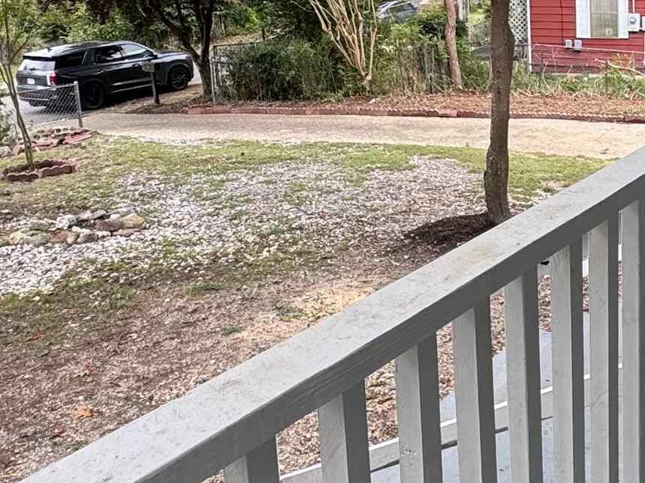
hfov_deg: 36.3
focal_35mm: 50
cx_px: 558
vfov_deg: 28.5
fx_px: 932
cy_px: 97
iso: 40
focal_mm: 2.22
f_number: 2.2
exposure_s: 1/131
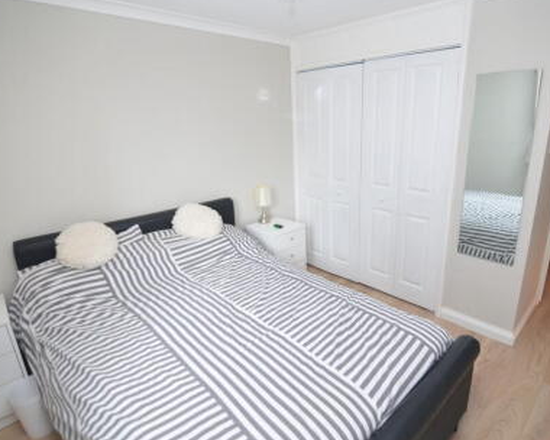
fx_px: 330
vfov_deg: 67.3
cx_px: 300
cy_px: 221
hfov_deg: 79.4
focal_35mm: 20
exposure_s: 1/30
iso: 1250
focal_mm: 11.5
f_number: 2.8
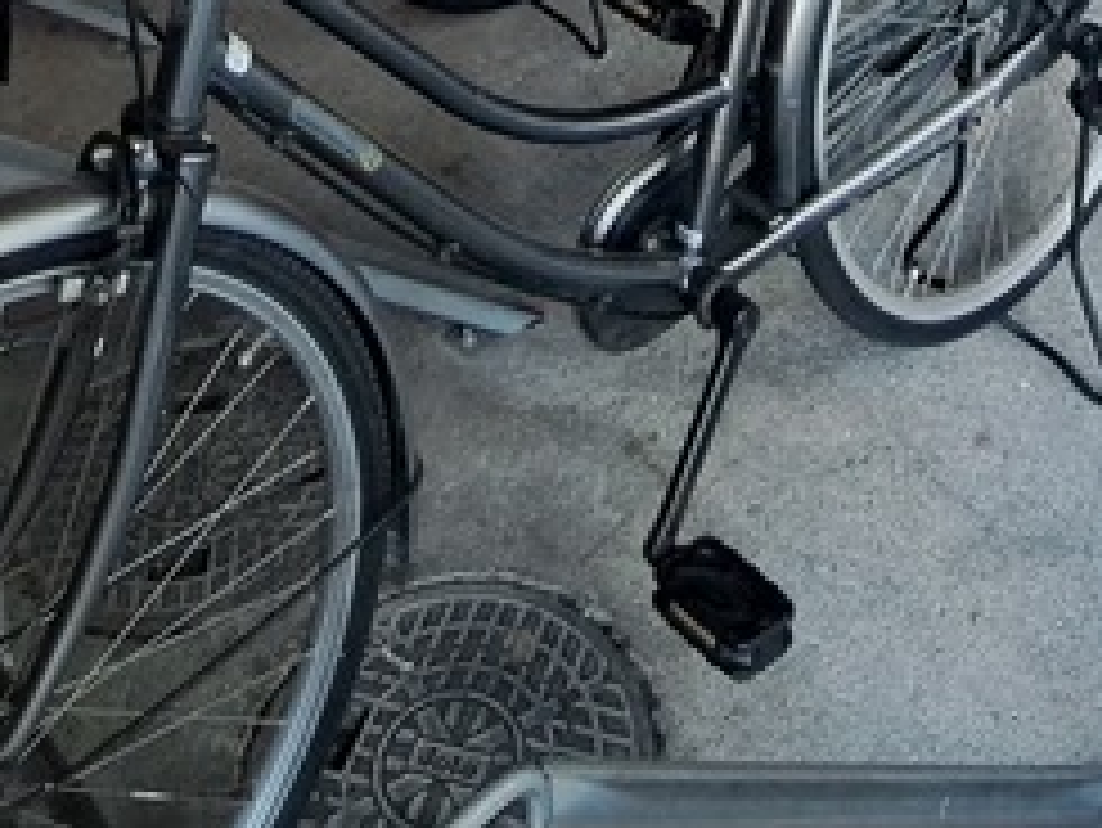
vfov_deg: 19.1
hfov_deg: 37.4
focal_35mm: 51
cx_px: 630
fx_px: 1624
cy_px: -774
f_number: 2.2
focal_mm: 1.74
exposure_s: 1/50
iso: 160
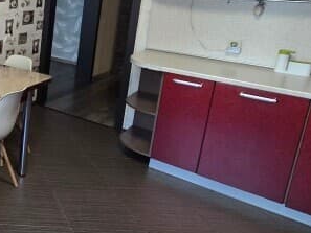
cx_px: -76
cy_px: 52
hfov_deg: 37.3
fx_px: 315
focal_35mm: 35
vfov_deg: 39.4
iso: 500
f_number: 2.2
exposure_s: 1/100
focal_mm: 2.2
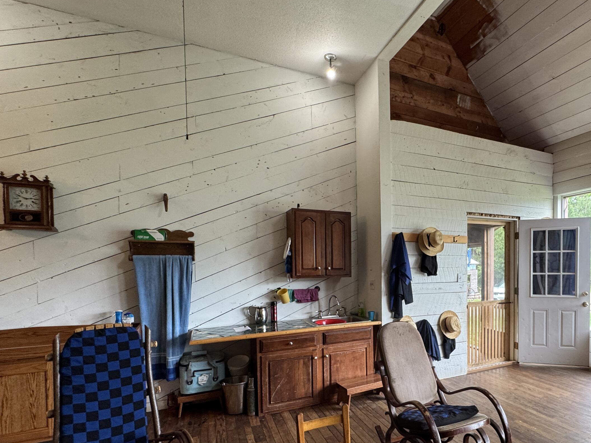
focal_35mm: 20
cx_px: 385
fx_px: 341
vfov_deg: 65.0
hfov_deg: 79.5
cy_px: 277
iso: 200
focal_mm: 2.22
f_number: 2.2
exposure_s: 1/120
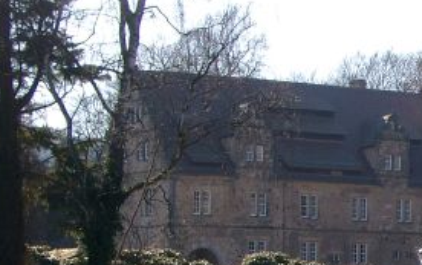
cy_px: 181
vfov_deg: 7.5
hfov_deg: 11.7
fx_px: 2014
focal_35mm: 175
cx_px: 538
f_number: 4
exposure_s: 1/440
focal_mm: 11.76
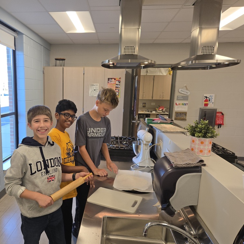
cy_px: 125
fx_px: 223
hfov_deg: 56.4
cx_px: 87
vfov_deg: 57.3
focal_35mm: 28
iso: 40
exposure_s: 1/92
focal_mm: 5.4
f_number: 1.8
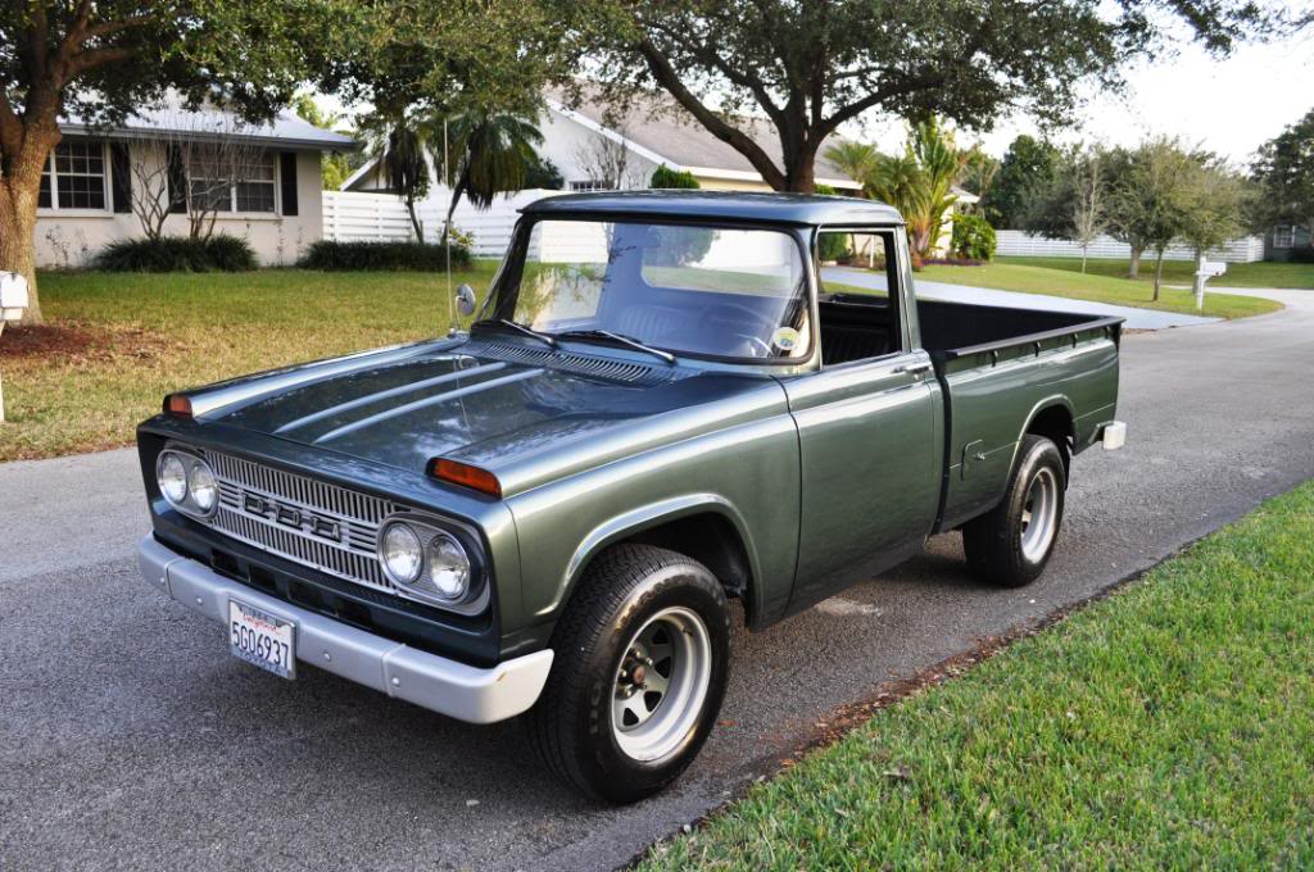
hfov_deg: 62.0
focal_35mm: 30
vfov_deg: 43.5
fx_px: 1094
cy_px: 436
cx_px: 657
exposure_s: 1/125
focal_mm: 20
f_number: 5.6
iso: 360
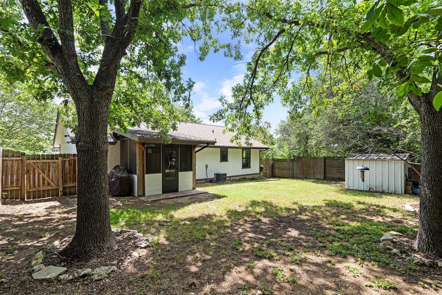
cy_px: 148
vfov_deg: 73.7
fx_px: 196
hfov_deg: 96.7
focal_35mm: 16
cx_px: 221
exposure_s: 1/125
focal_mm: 16
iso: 320
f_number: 8
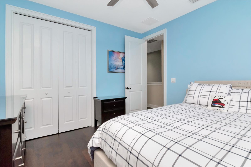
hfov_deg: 95.0
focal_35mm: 16
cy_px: 84
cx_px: 126
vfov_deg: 72.0
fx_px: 115
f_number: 9
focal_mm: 11
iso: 1250
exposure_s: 1/200
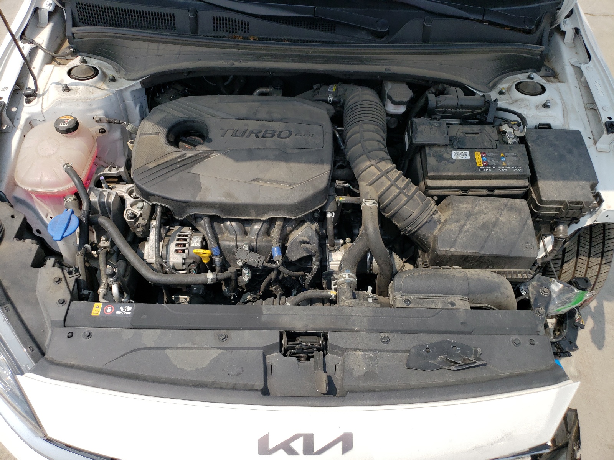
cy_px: 230
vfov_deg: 53.1
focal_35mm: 26
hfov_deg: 67.3
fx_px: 461
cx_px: 307
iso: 50
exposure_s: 1/3333
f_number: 1.5
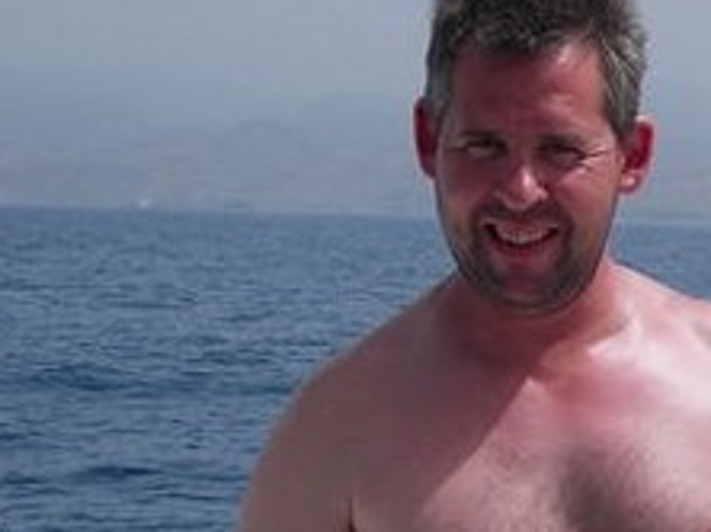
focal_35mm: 122
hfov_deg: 15.9
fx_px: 2503
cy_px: 635
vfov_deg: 11.9
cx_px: 669
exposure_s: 1/400
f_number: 6.5
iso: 80
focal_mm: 6.1
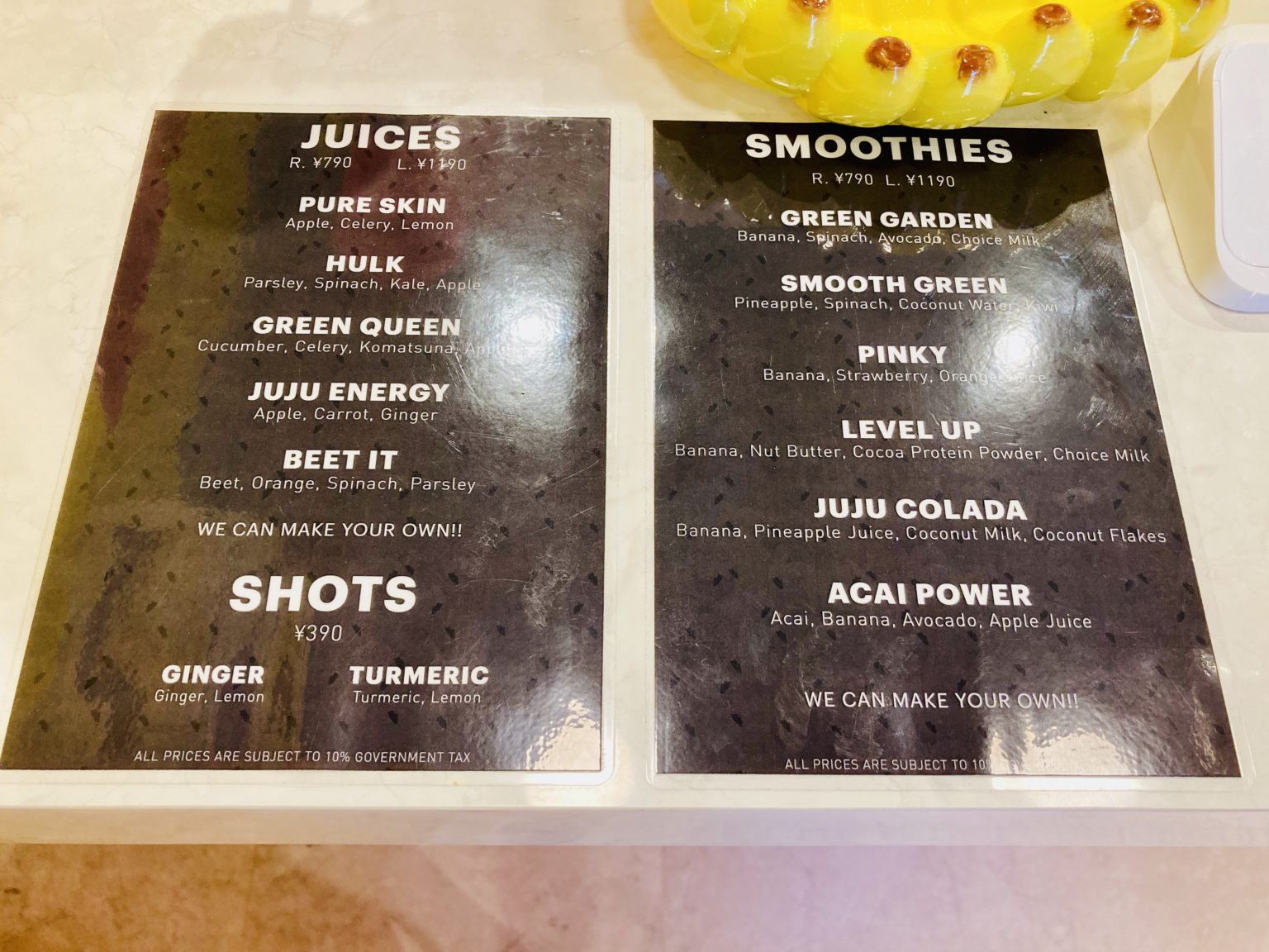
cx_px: 634
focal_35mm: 28
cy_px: 476
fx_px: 1026
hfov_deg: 63.4
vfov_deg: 49.7
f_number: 1.8
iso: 125
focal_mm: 3.99
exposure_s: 1/50
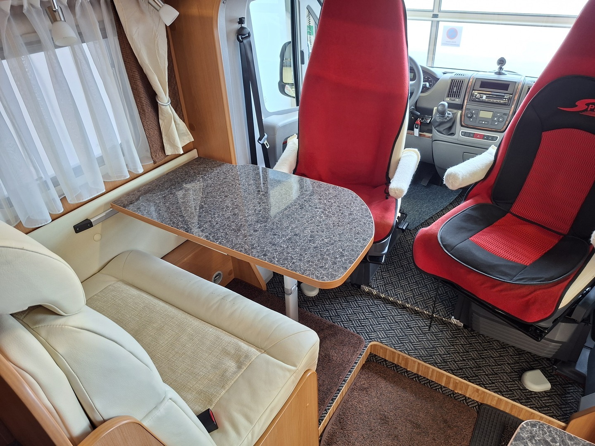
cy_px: 223
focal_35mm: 23
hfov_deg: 73.9
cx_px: 298
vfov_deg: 58.9
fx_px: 395
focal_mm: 5.54
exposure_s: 1/33
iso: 250
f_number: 1.8
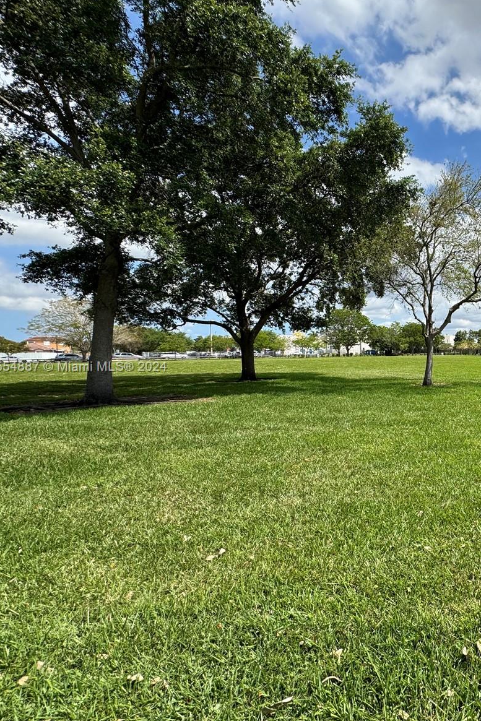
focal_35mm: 20
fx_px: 401
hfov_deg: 51.6
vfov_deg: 84.0
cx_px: 464
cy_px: 368
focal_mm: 2.22
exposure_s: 1/1748
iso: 40
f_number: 2.2
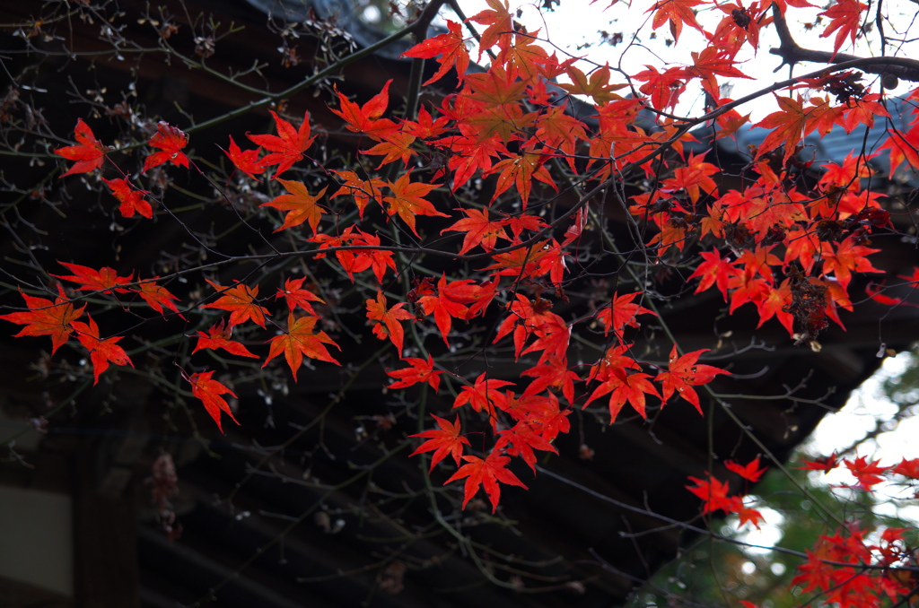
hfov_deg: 27.0
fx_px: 1910
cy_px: 304
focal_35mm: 75
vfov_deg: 18.1
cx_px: 460
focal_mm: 50
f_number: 3.5
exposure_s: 1/100
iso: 200
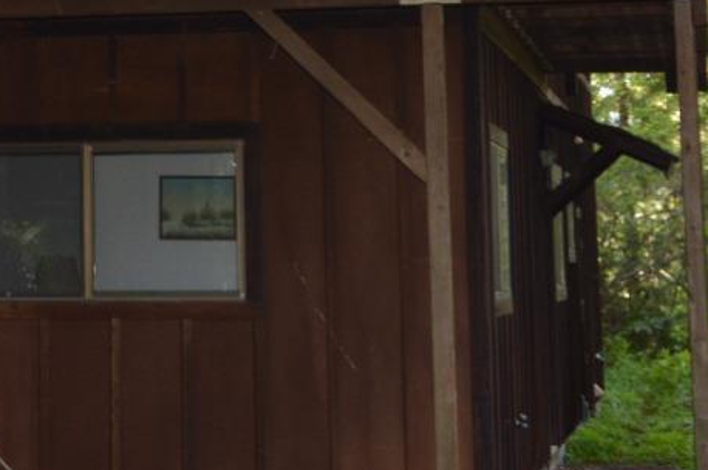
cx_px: 49
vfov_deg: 11.1
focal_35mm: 118
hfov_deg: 17.1
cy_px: -247
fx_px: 2317
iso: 360
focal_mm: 24
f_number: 4
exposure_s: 1/125
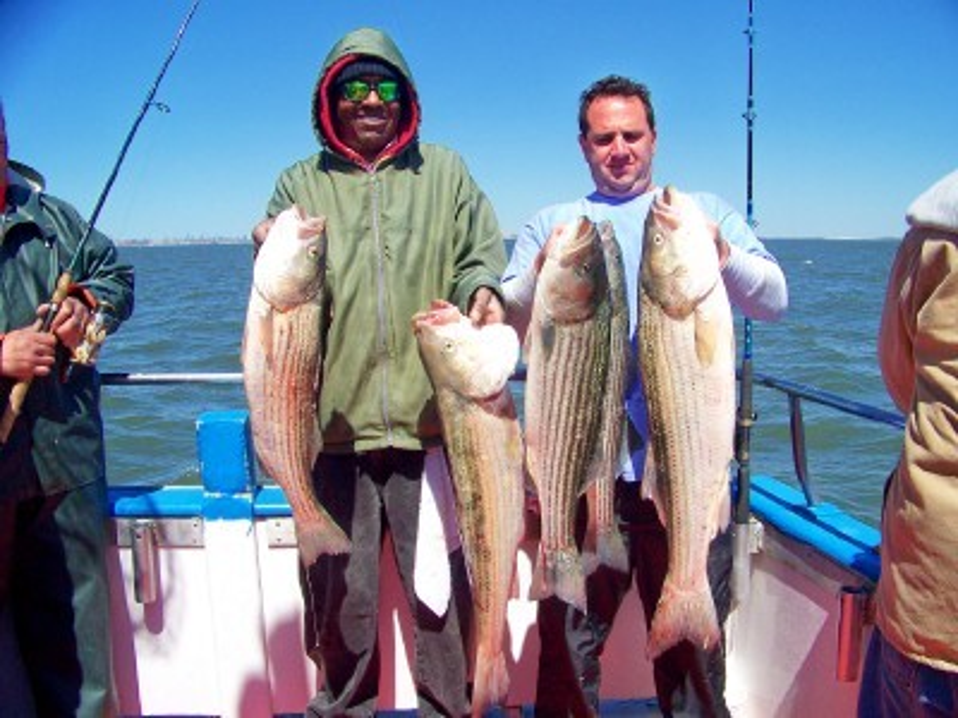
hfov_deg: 51.4
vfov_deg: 39.7
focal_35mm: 36
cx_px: 479
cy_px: 359
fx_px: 996
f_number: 4
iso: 64
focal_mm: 5.85
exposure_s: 1/500
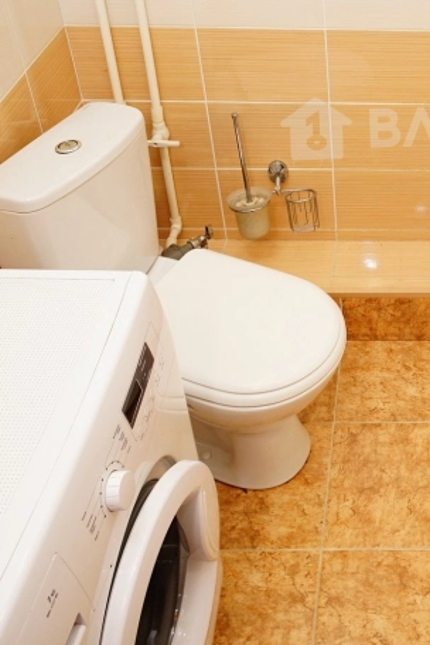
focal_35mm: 44
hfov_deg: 28.3
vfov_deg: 42.4
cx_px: 446
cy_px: 123
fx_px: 788
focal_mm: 16
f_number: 3.2
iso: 320
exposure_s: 1/160
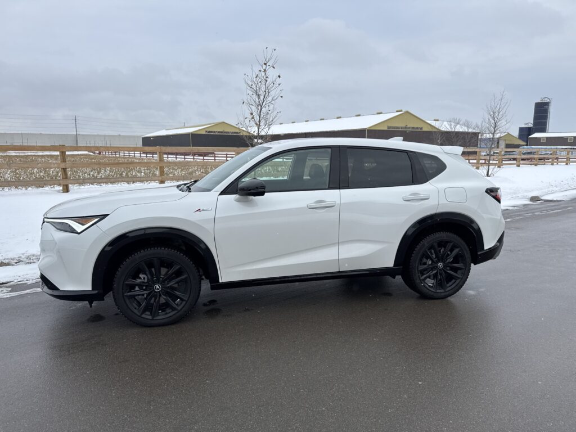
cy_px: 216
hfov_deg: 71.6
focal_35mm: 24
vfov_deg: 56.8
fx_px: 399
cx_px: 288
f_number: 1.78
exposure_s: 1/1637
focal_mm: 6.76
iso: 80
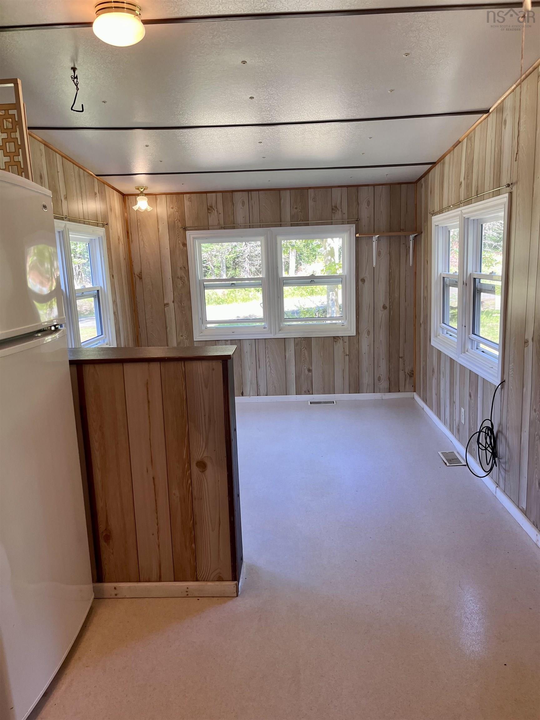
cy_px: 360
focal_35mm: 26
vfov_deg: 67.3
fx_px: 541
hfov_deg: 53.1
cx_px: 270
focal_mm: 5.1
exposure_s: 1/120
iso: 100
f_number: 1.6
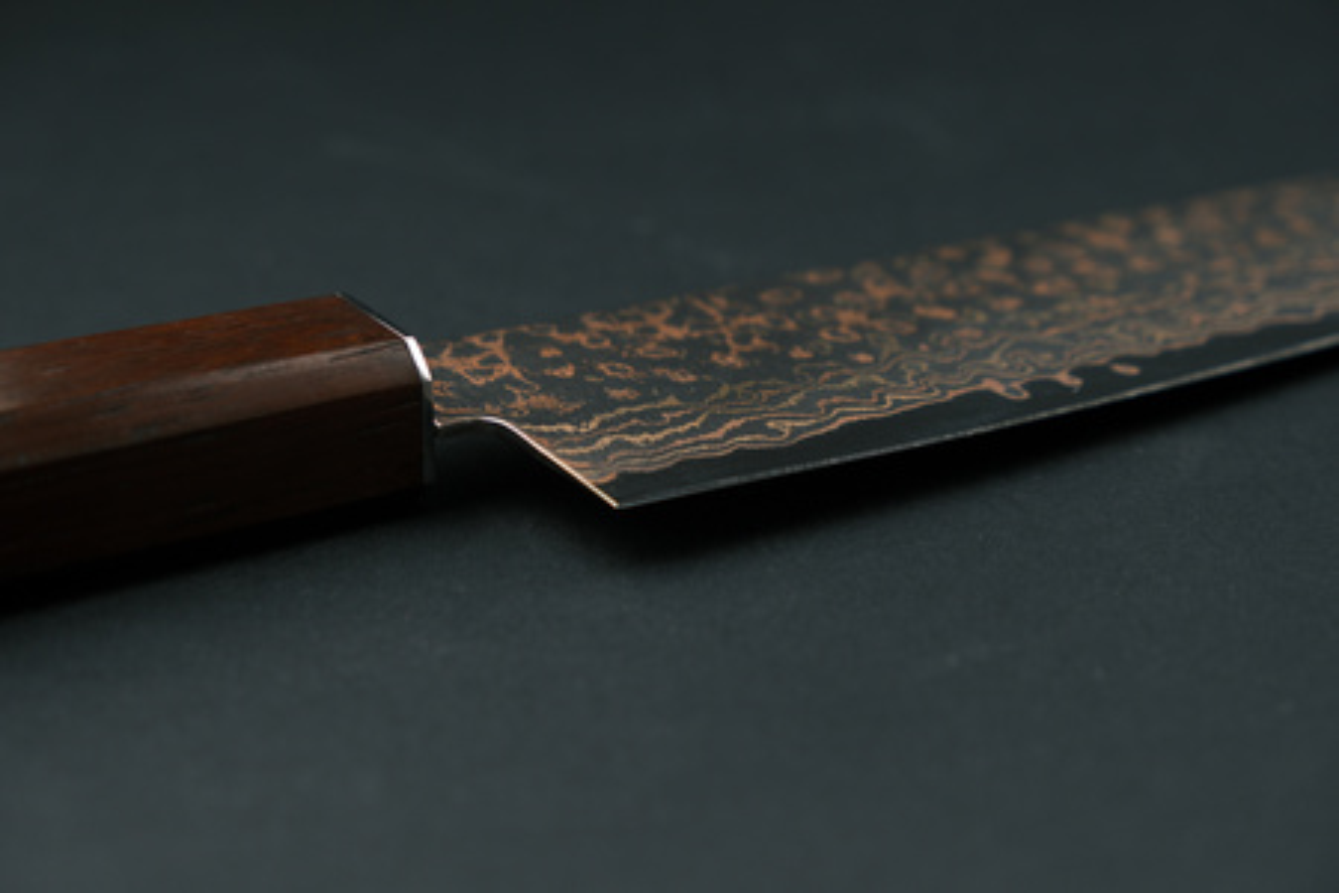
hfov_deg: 24.5
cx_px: 670
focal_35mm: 83
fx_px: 3087
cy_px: 446
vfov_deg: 16.5
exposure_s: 1/125
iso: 400
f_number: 5
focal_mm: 55
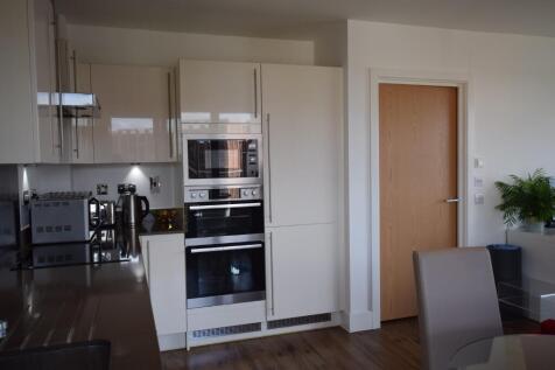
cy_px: 185
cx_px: 278
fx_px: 462
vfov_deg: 43.6
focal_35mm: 30
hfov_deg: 61.9
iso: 400
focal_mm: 20
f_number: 5.6
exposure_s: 1/125
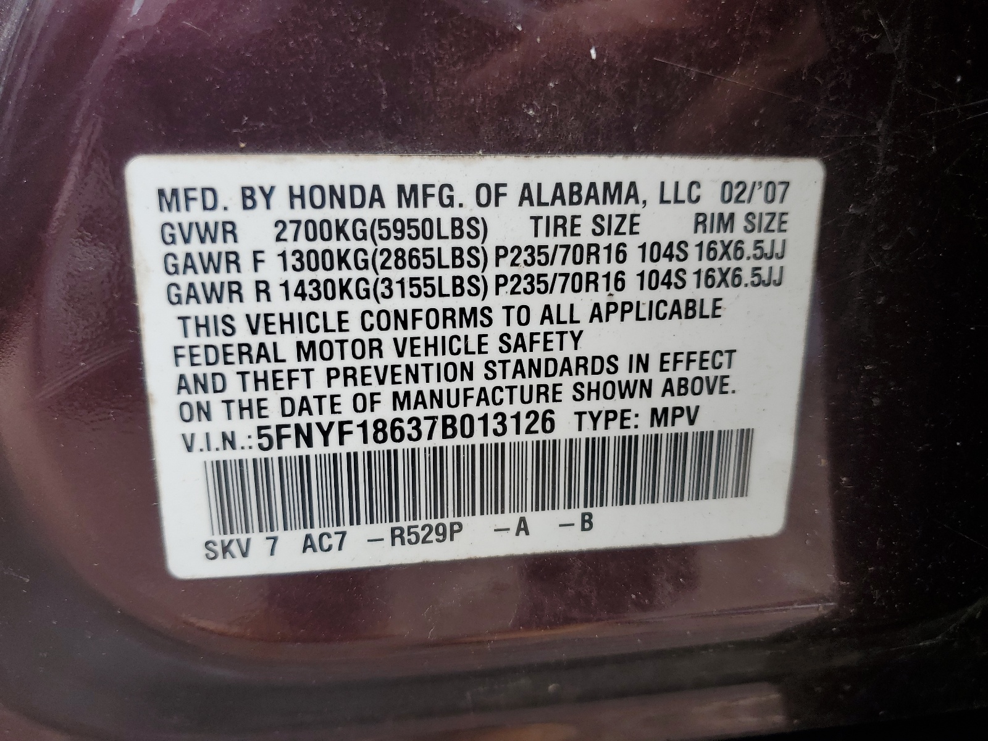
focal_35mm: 26
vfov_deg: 53.1
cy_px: 370
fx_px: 742
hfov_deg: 67.3
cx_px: 494
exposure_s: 1/182
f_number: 1.5
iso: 50
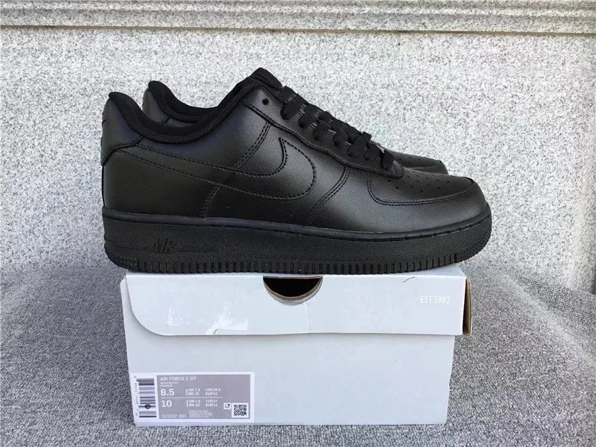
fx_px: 534
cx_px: 298
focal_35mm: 31
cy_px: 224
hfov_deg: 58.4
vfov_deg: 45.4
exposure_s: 1/130
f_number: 2.4
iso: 25
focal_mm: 3.3
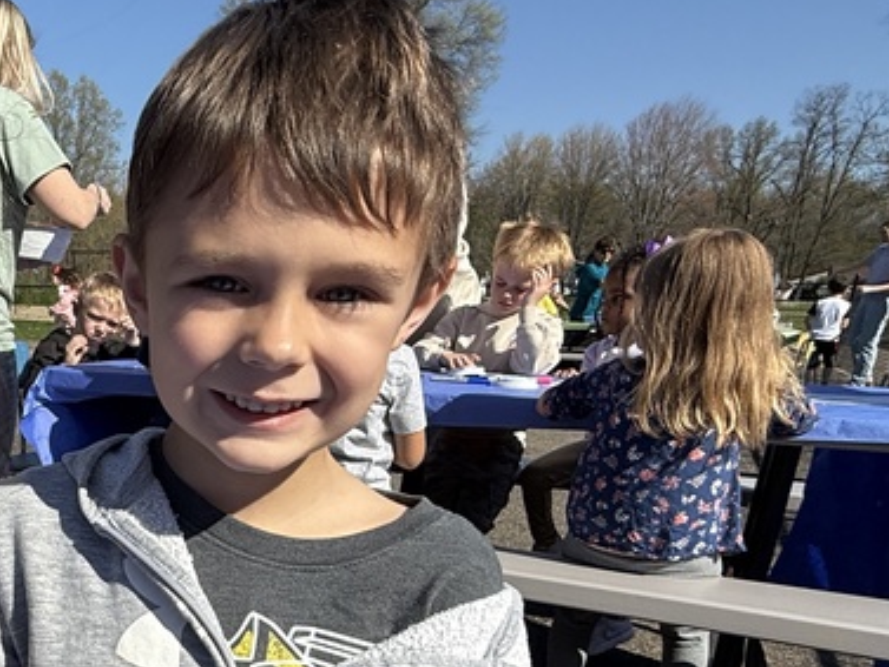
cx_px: 28
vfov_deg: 35.8
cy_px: 585
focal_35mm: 38
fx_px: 976
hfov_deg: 43.1
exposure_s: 1/2506
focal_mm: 2.22
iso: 50
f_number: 2.2
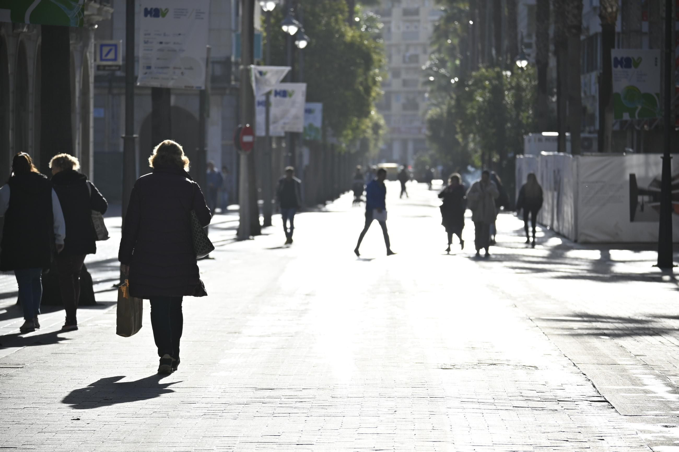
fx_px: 3818
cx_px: 340
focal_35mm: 202
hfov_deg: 10.2
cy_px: 226
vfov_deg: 6.8
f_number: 5.3
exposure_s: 1/640
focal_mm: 135
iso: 100
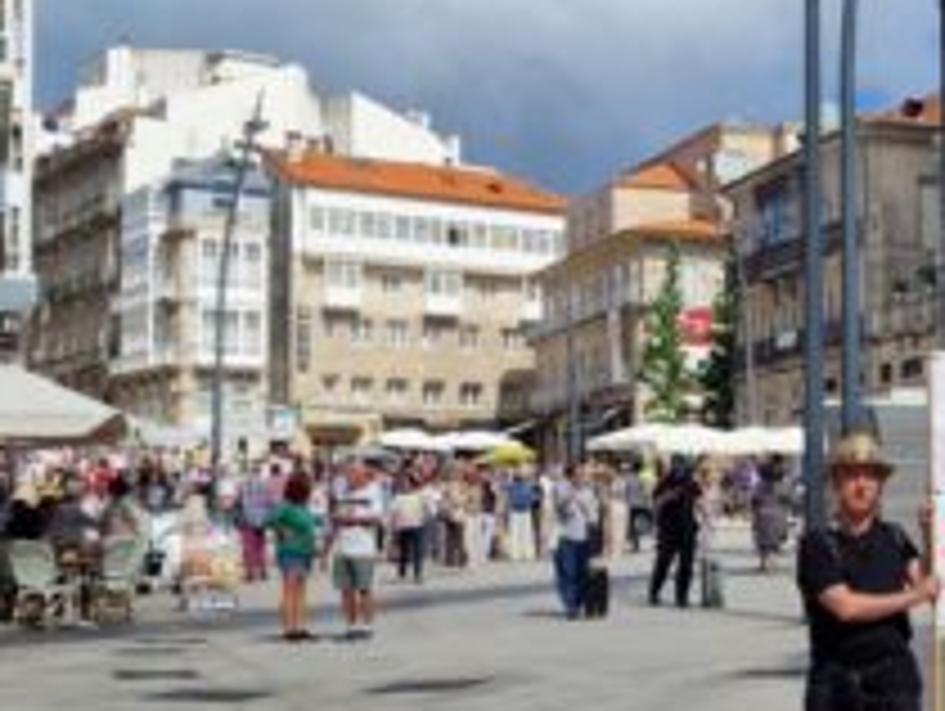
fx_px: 2296
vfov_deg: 17.6
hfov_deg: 21.9
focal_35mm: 84
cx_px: 1071
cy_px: 410
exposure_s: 1/2168
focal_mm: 6.4
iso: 50
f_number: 1.8
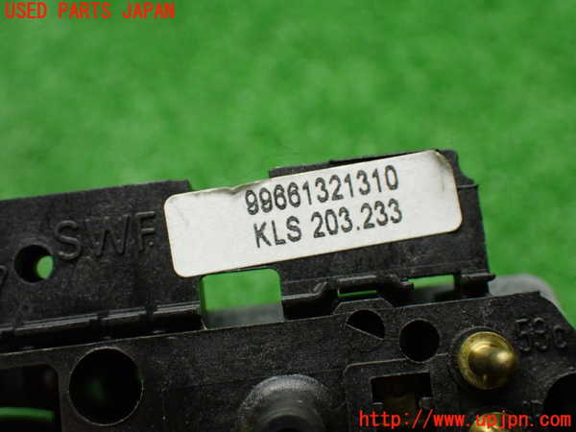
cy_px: 216
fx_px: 832
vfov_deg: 29.1
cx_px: 288
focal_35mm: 50
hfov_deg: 38.2
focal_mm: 9.01
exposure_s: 1/80
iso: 800
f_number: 3.2
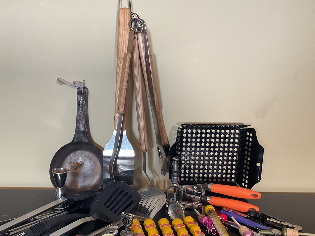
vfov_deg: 37.7
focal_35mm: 38
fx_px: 346
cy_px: 132
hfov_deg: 48.7
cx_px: 128
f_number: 1.8
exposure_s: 1/60
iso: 64
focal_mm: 3
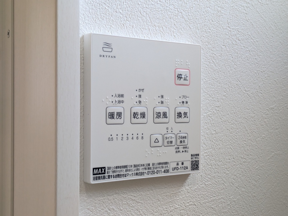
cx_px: 144
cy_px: 108
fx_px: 424
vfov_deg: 28.6
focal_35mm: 51
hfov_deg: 37.5
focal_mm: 5.43
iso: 129
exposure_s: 1/120
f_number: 1.89
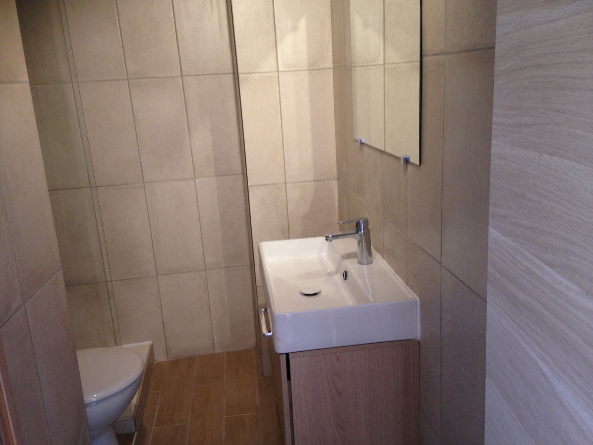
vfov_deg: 42.9
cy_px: 222
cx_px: 296
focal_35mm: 33
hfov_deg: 55.4
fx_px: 565
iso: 80
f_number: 2.4
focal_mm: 4.12
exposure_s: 1/20
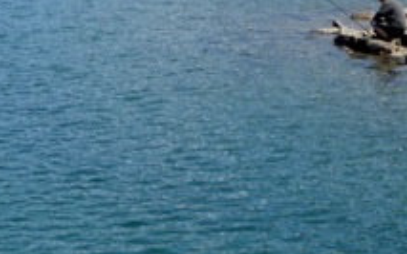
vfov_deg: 8.2
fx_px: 1763
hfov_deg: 12.9
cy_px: -48
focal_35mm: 159
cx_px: -67
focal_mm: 8.5
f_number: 4.2
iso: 100
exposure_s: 1/500
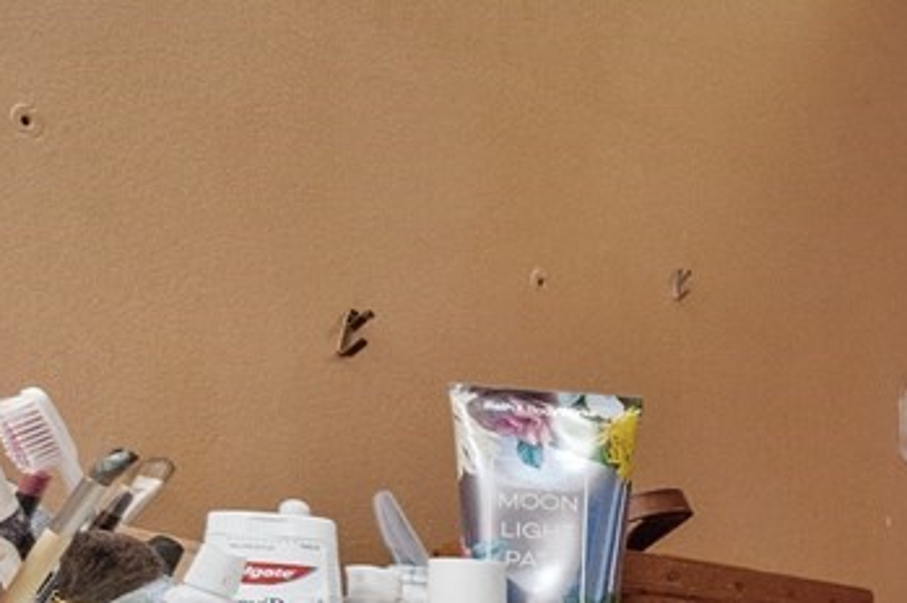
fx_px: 2289
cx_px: 2347
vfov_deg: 13.9
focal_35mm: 91
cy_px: 960
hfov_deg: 13.5
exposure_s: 1/10
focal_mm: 15.5
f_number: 6.3
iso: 1000
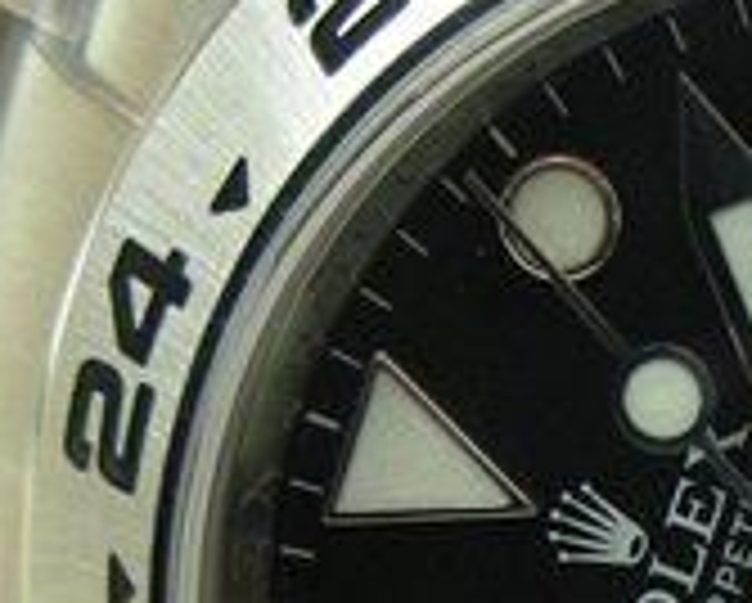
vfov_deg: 7.8
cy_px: 616
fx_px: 4412
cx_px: 1040
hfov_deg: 9.5
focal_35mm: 198
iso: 194
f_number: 3.5
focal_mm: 8.8
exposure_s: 1/30
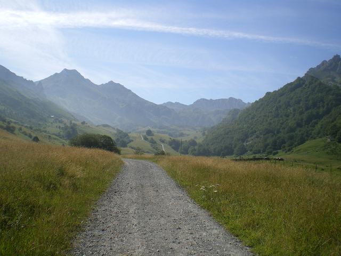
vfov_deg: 37.7
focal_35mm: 38
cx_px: 170
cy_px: 128
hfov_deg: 49.0
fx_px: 374
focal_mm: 6.3
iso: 64
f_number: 4.6
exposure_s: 1/500
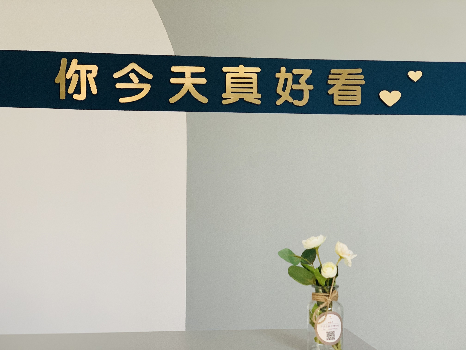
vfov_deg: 28.0
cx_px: 233
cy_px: 175
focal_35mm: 52
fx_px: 700
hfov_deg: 36.8
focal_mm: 6
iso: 64
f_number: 2.4
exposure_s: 1/122
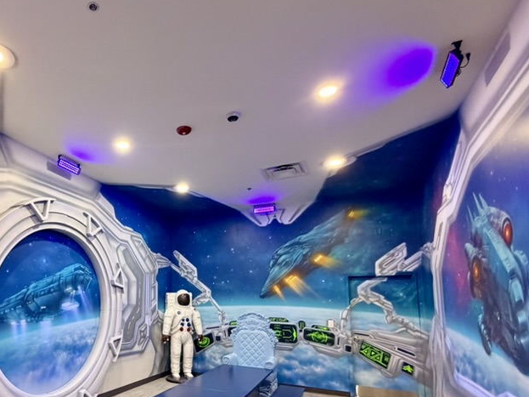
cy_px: 264
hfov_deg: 69.5
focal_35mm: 23
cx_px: 138
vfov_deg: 57.6
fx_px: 351
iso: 500
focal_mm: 2.22
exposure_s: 1/60
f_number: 2.2
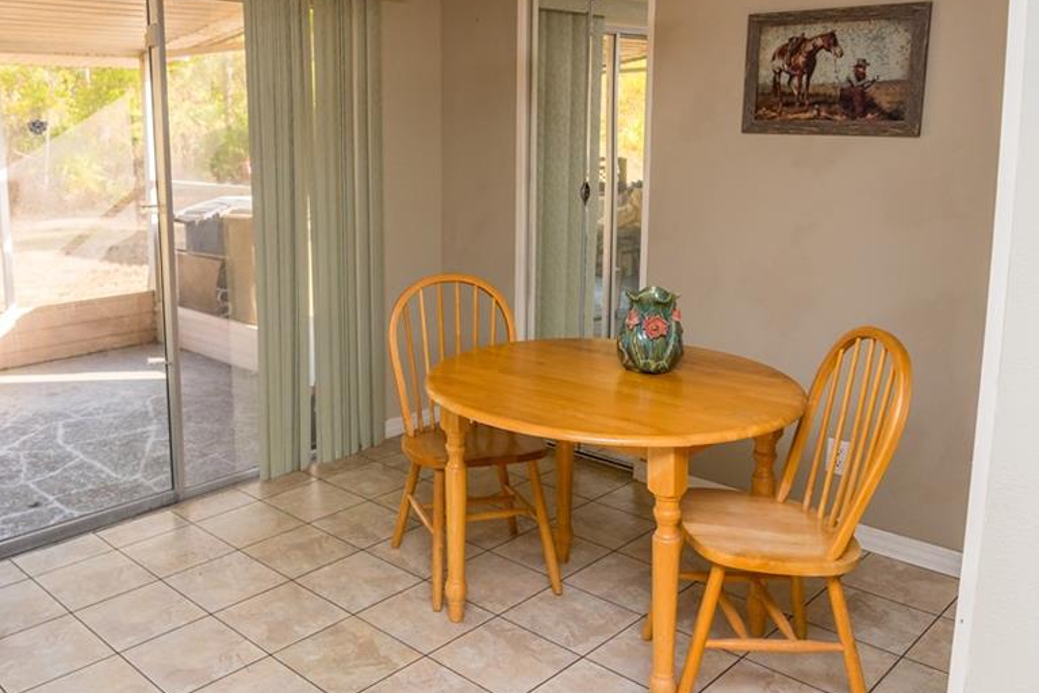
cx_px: 379
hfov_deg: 57.9
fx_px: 923
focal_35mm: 32
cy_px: 273
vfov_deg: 40.9
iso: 800
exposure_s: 1/80
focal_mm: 24
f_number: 4.5
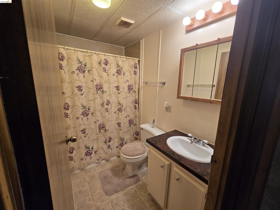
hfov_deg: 106.2
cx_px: 140
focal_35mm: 13
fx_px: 105
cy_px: 105
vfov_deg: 89.9
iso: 100
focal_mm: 2.2
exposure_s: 1/60
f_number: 2.2
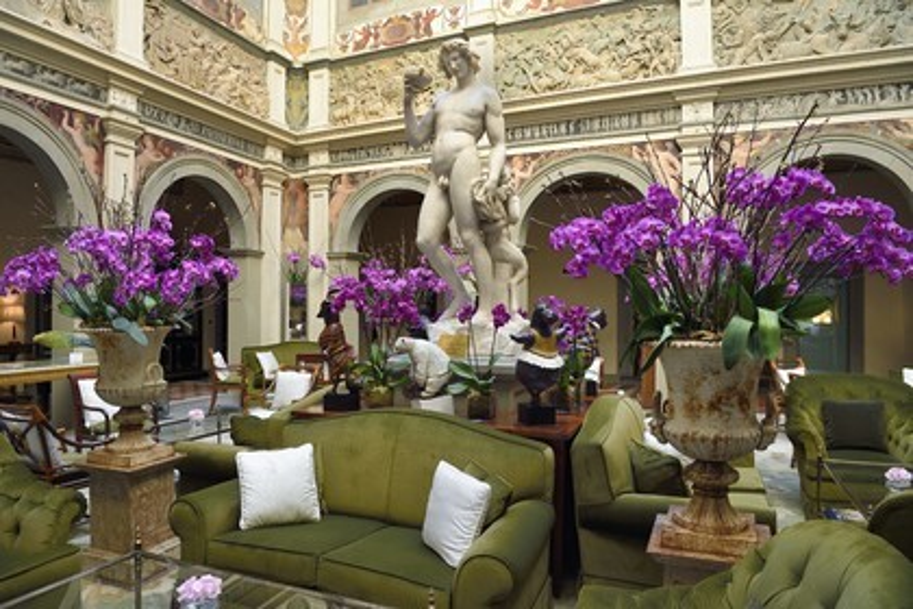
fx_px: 609
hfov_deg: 73.7
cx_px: 456
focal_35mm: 24
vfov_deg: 53.1
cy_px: 304
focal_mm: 24
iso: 800
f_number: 9
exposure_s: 1/60
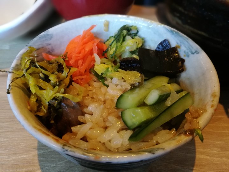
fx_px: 179
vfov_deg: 51.4
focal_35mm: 27
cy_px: 86
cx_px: 114
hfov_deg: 65.3
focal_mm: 4.5
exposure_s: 1/25
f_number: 4
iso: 320
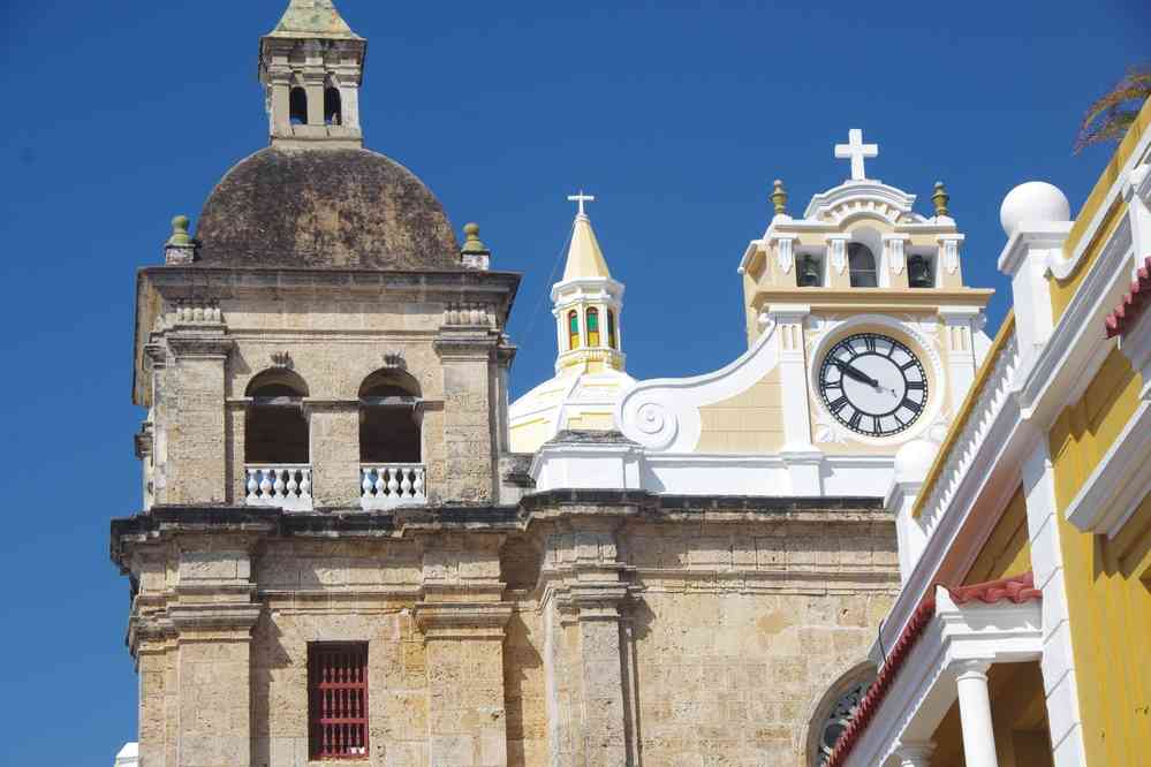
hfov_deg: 19.5
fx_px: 3357
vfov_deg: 13.0
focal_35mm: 105
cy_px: 384
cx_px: 576
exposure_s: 1/125
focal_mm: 70
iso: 200
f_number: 11
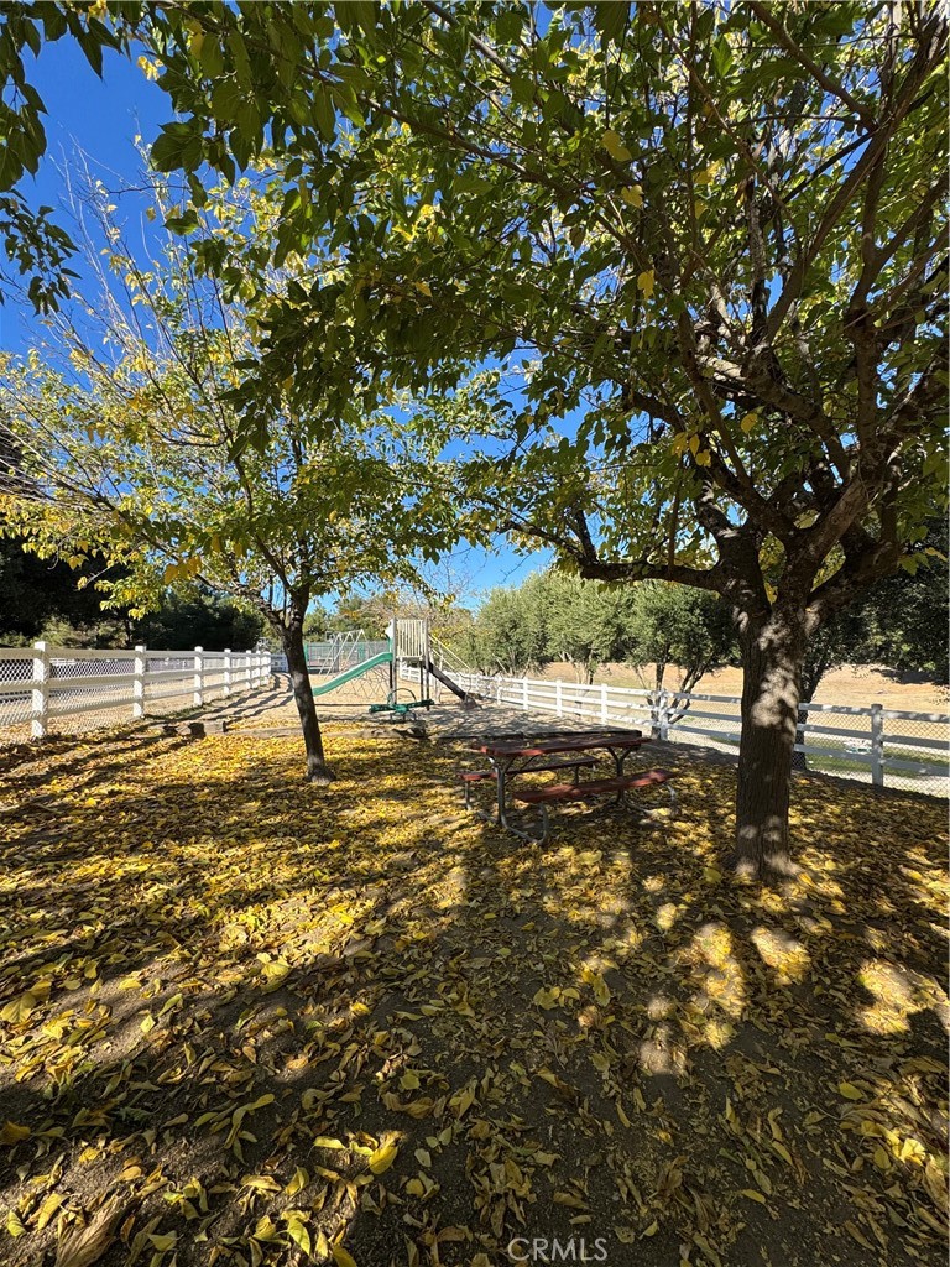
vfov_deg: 102.1
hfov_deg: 85.7
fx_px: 512
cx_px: 475
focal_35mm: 14
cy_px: 634
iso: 50
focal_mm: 2.22
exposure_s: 1/993
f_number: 2.2
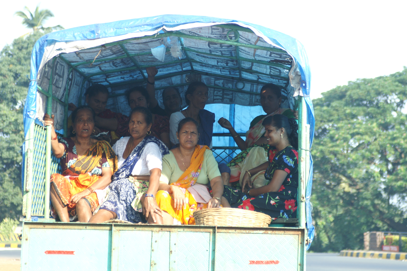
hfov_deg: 18.2
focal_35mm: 112
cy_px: 136
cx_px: 204
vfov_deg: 12.2
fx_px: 1271
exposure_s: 1/300
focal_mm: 75
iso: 200
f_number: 4.5
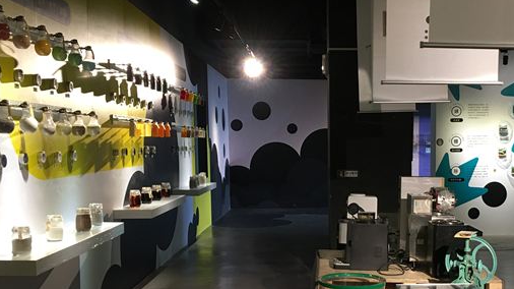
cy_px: 215
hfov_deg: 40.7
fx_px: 681
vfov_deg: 23.7
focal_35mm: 50
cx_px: 355
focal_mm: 4.15
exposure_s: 1/15
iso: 40
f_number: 2.2
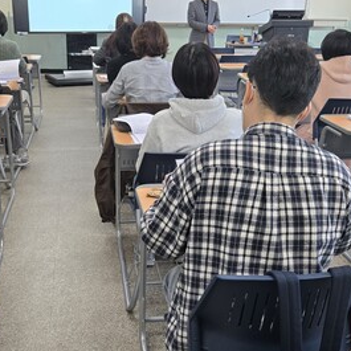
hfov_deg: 36.7
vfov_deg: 36.8
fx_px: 528
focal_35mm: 46
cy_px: 192
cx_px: 150
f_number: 1.8
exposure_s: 1/120
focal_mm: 5.4
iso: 100
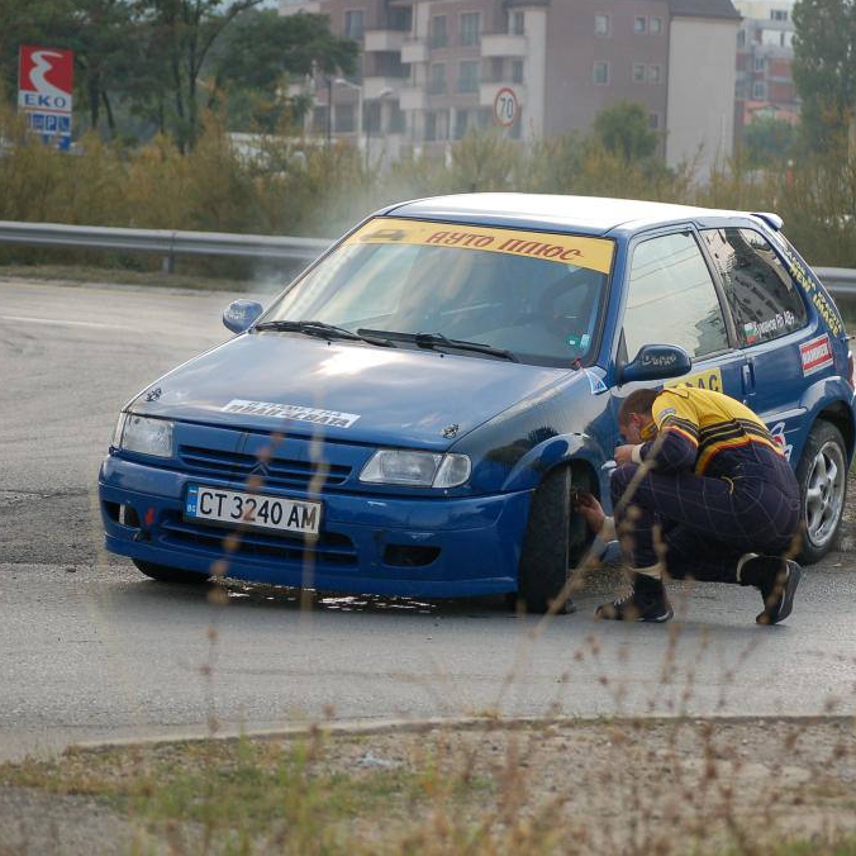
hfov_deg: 12.5
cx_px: 553
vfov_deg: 12.6
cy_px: 426
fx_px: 3889
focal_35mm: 139
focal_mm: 72
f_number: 4.2
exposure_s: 1/1000
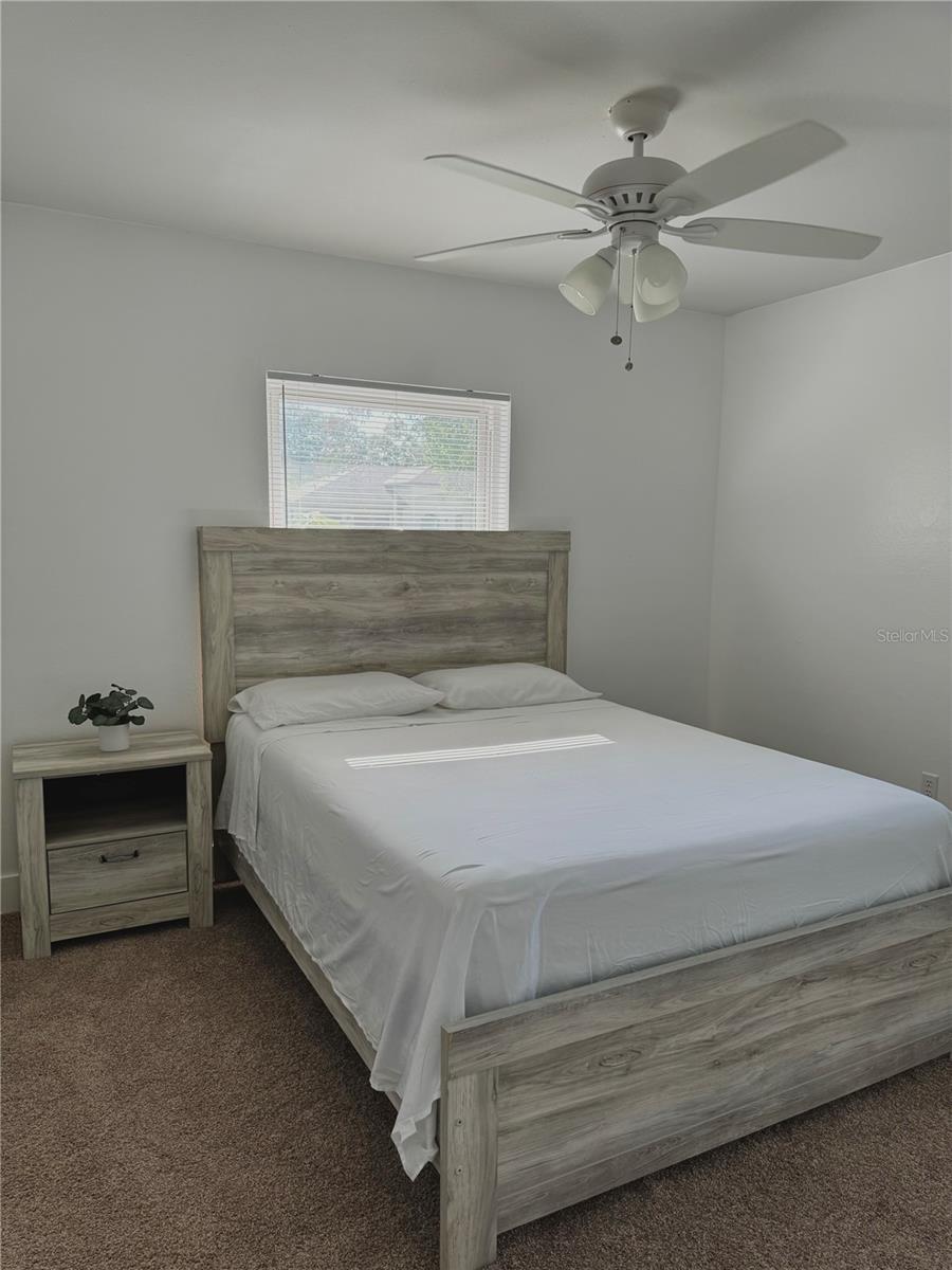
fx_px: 880
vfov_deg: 71.6
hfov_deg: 56.8
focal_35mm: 24
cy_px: 635
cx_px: 476
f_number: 1.78
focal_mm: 6.76
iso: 64
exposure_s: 1/120
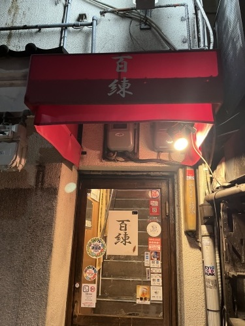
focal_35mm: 26
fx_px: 245
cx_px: 122
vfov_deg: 67.3
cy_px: 163
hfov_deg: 53.1
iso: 400
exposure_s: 1/40
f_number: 1.6
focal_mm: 5.1
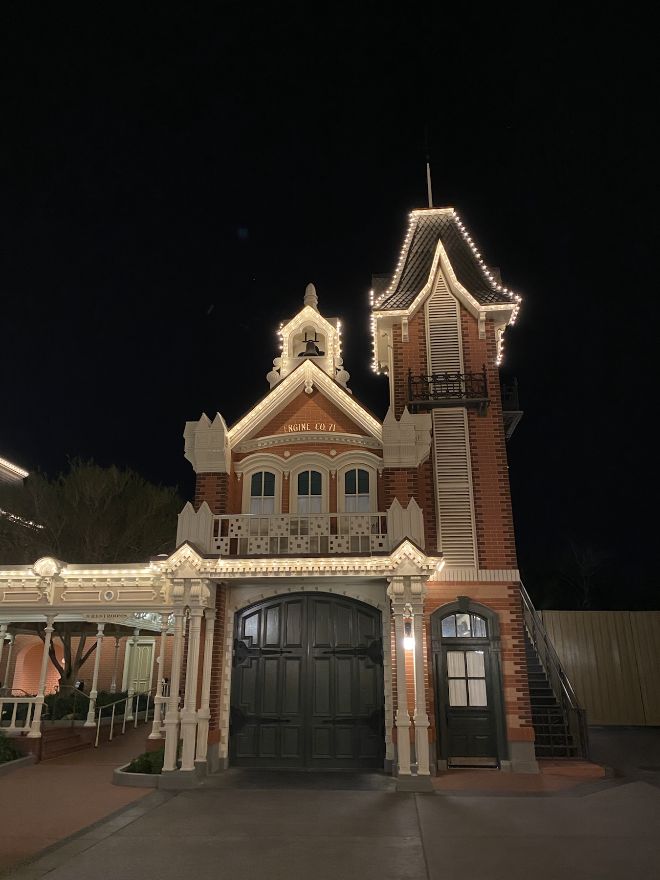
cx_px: 330
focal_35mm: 26
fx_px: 661
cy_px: 440
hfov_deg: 53.1
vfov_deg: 67.3
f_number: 1.8
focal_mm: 4.25
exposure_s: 1/30
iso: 800
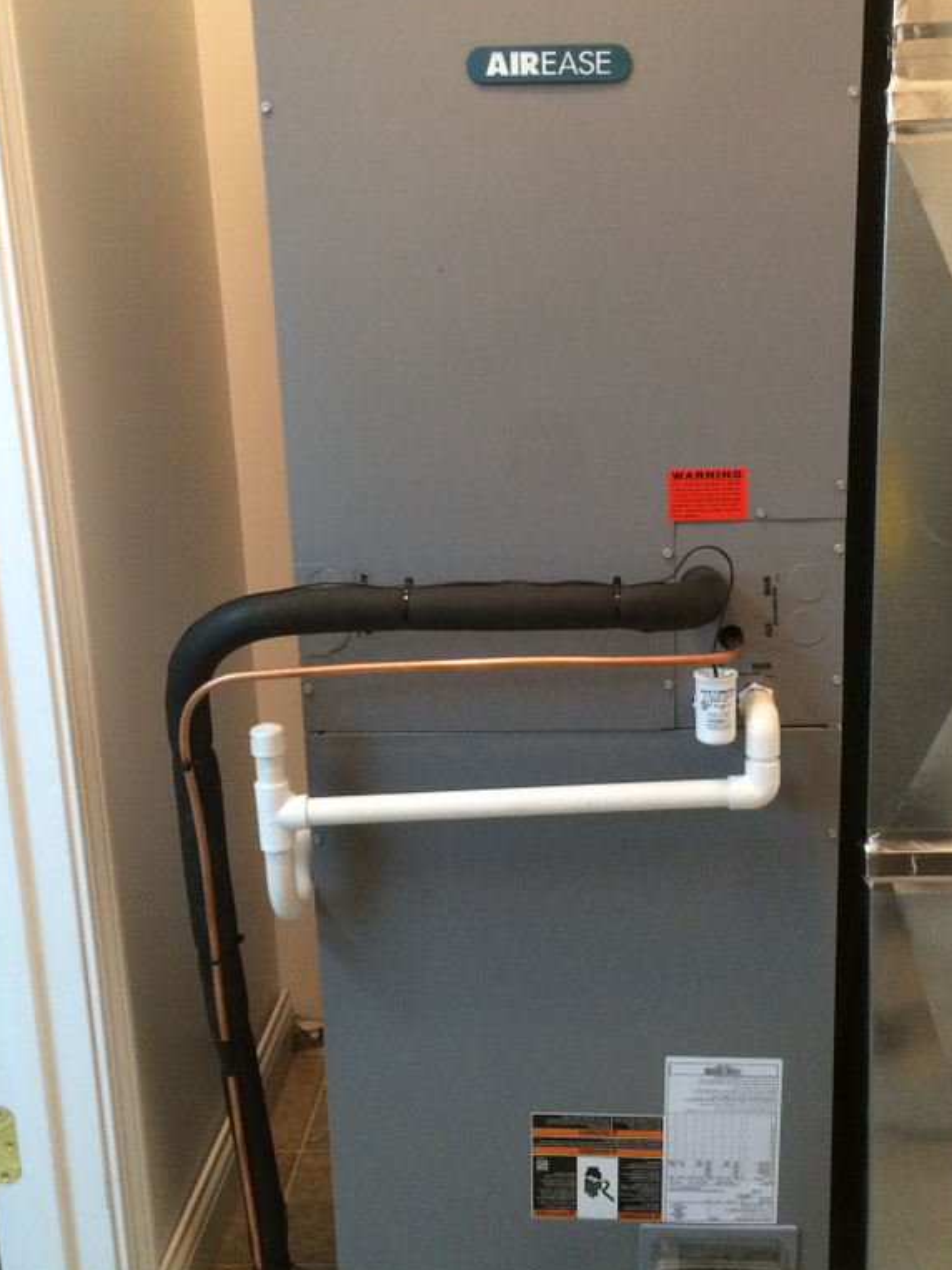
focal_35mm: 38
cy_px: 604
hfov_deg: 37.6
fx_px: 1394
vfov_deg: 49.0
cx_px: 553
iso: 200
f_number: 2.2
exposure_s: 1/30
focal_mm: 4.15
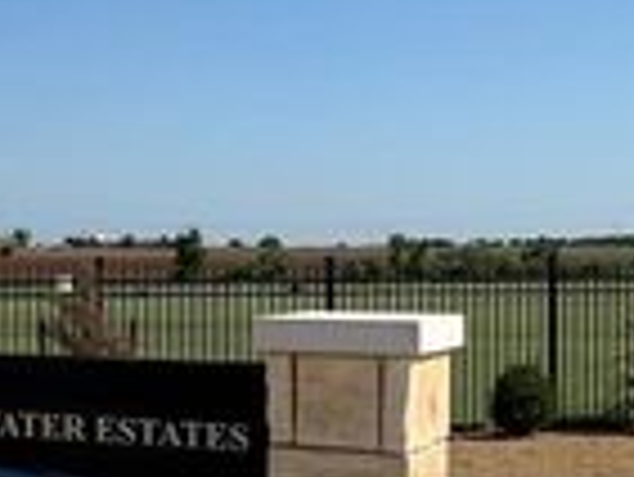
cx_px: -279
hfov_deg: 17.4
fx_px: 1888
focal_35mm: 103
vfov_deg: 14.4
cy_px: 245
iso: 20
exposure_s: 1/3125
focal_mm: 3
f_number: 1.8
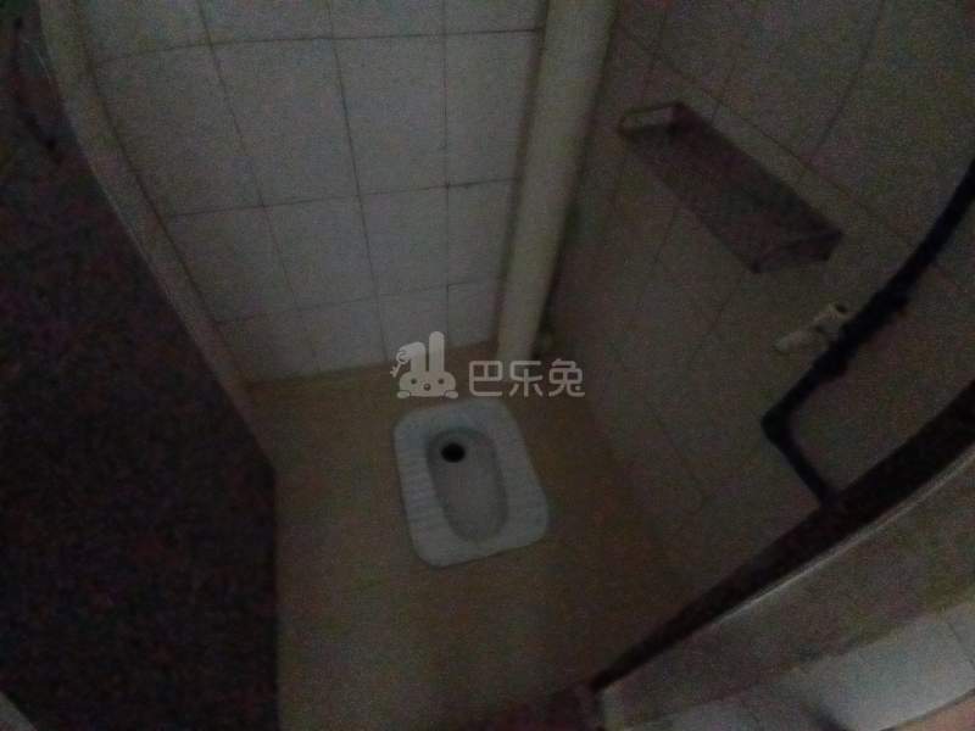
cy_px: 366
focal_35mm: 17
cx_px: 488
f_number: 2.4
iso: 4000
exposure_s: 1/12
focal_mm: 5.52
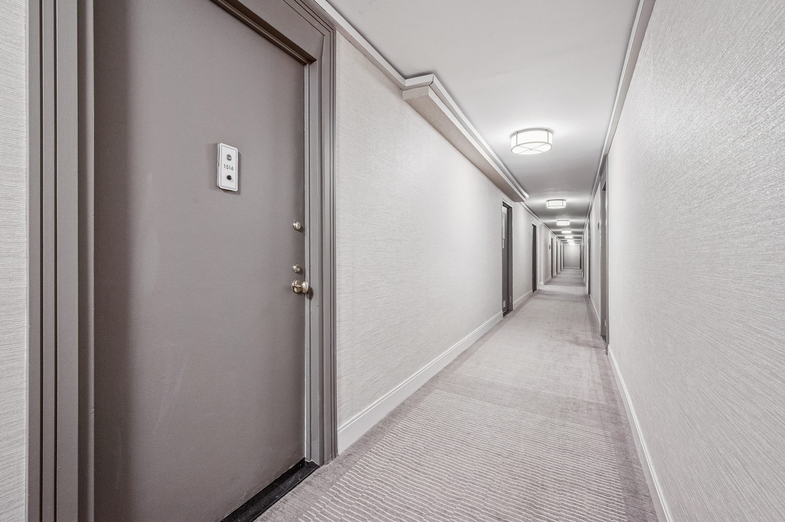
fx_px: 305
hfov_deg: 104.3
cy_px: 261
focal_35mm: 14
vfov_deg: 81.1
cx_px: 392
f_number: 11
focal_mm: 14
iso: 250
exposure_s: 1
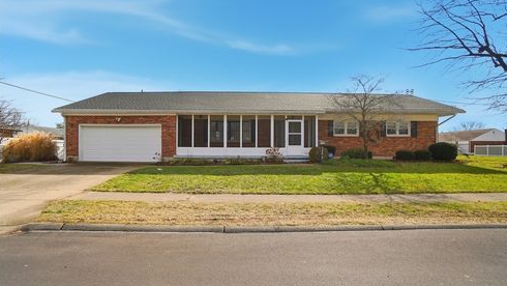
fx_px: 215
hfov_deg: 99.3
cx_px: 256
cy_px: 137
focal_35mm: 16
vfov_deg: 67.1
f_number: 4
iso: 100
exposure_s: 1/4000
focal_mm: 10
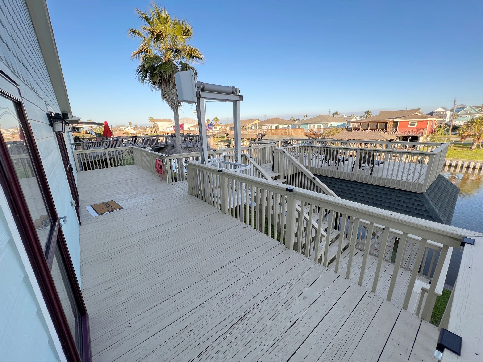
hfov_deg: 106.2
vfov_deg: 89.9
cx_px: 242
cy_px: 181
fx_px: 181
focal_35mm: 13
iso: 32
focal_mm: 1.57
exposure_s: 1/345
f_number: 1.8
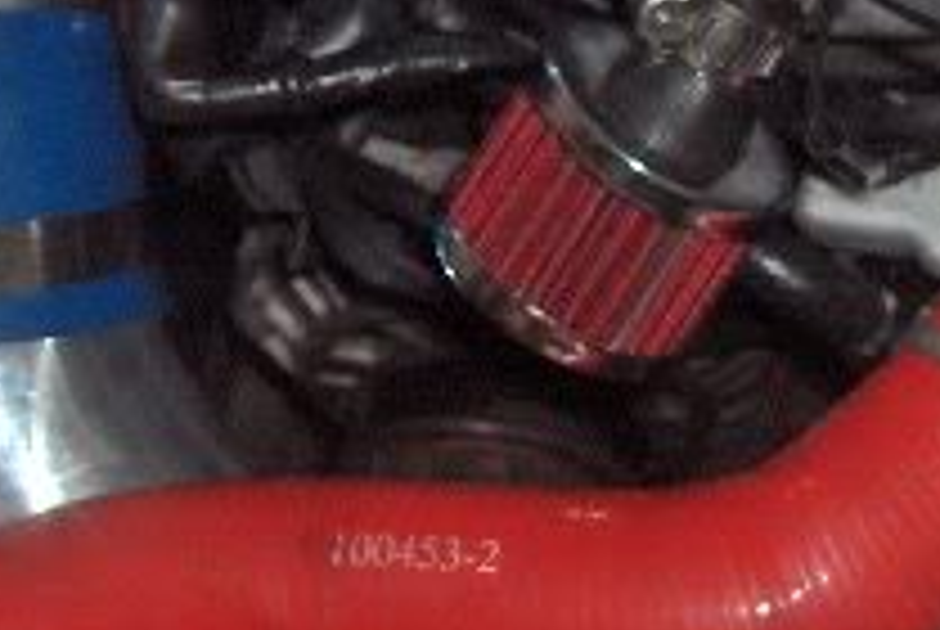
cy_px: 140
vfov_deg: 11.1
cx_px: 1187
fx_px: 3242
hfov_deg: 15.8
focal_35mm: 124
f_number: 2.8
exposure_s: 1/60
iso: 100
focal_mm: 8
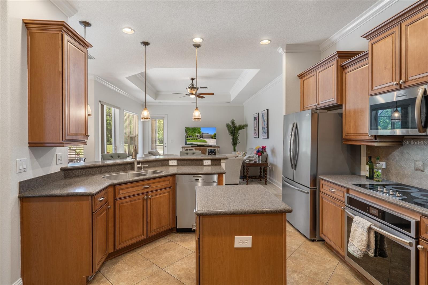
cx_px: 214
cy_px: 142
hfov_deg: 90.0
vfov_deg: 67.4
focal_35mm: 18
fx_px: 214
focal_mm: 18
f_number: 8
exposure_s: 1
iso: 320
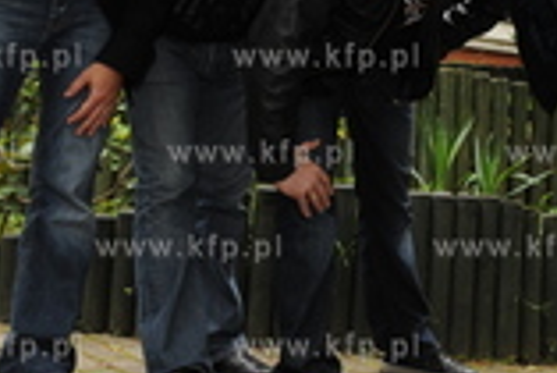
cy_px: 103
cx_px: 451
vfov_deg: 22.1
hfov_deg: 31.9
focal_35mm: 61
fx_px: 945
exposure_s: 1/125
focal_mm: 24
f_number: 5.6
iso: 800
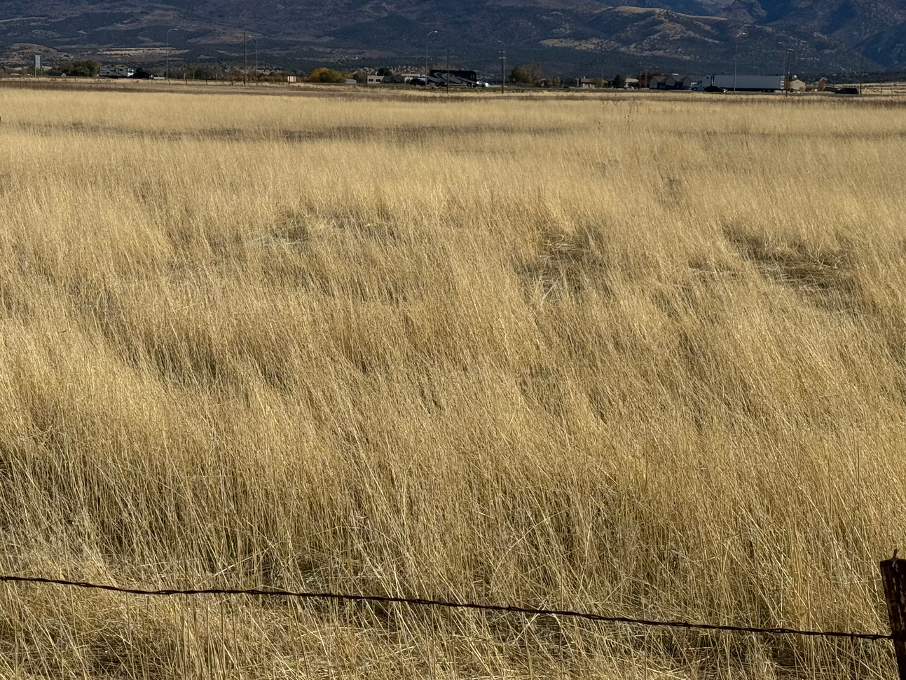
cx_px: 366
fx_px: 1989
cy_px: 267
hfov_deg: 25.6
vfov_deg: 19.4
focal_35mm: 76
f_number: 1.78
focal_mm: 6.76
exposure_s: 1/10526
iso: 64
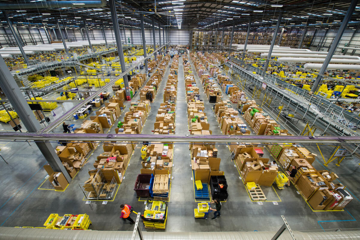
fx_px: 140
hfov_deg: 104.3
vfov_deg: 81.2
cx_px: 180
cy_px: 120
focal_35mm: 14
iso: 1000
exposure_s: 1/40
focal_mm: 14
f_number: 5
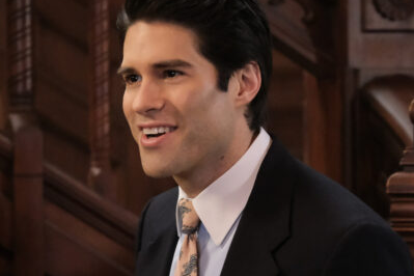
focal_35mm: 187
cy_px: 231
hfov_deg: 11.0
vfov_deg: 7.3
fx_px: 2150
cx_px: 193
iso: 6400
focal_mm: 55
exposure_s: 1/100
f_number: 2.8
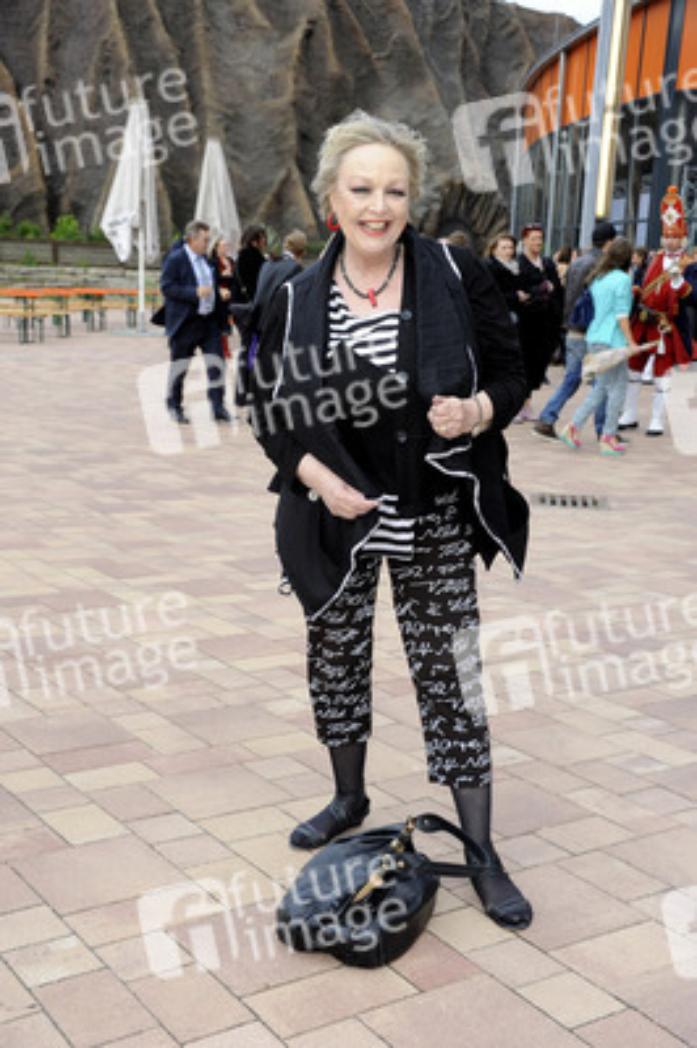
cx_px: 348
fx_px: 1309
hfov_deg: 29.8
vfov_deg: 43.6
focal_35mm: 45
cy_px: 524
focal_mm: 45
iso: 640
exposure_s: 1/320
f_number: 6.3
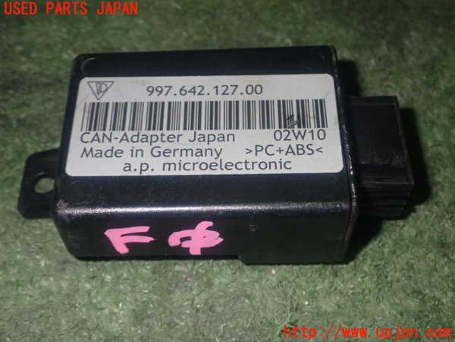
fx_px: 657
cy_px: 171
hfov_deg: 38.2
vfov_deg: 29.1
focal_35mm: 50
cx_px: 228
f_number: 9
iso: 500
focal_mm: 9.01
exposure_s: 1/50
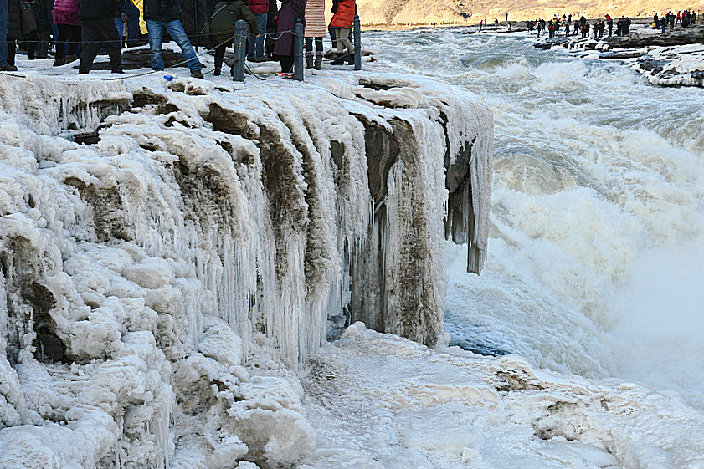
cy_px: 233
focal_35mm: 52
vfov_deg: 26.0
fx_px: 1017
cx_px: 252
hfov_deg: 37.9
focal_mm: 38
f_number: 8
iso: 100
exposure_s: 1/100
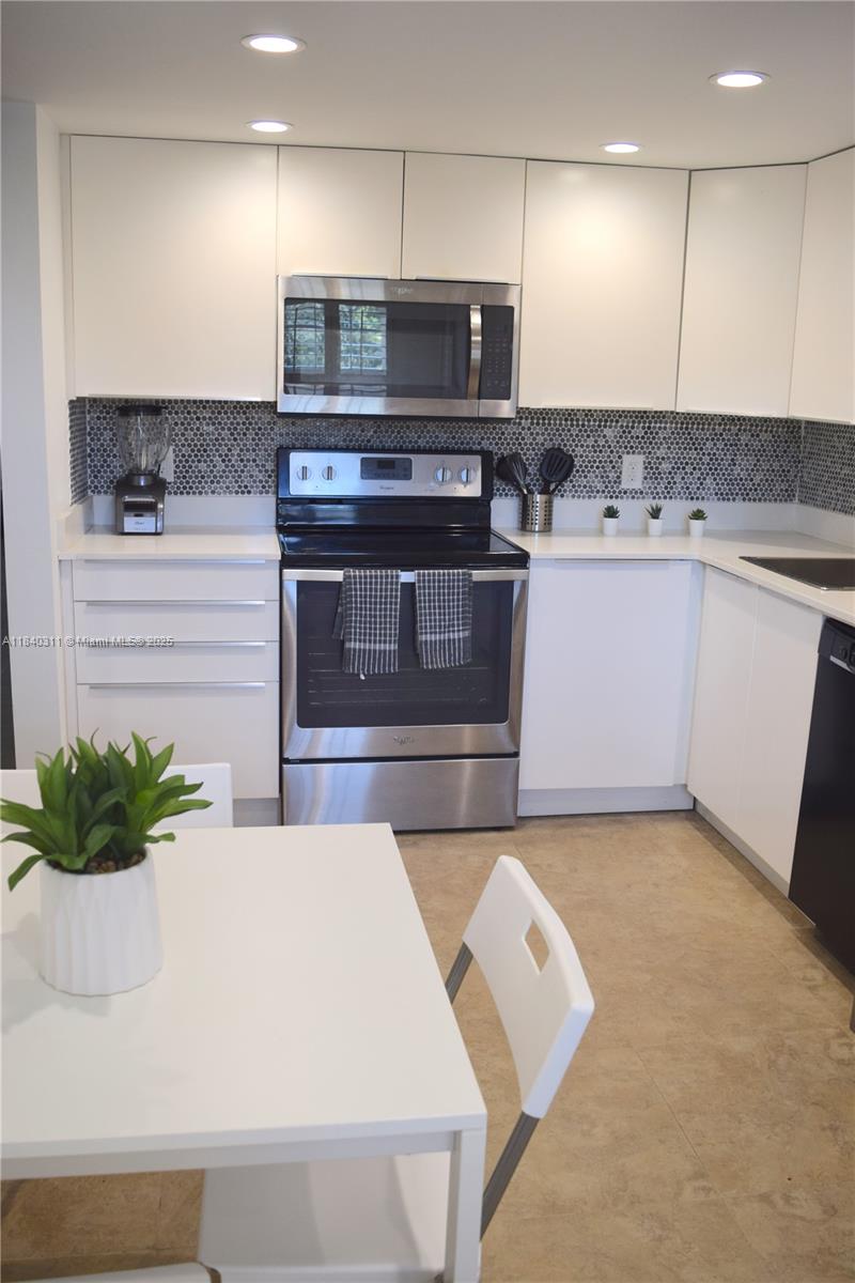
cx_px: 428
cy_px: 642
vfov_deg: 57.2
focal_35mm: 33
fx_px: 1176
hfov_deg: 40.0
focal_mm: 22
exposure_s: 1/100
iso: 400
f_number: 5
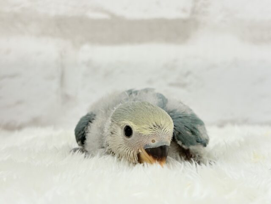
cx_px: 136
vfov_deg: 28.0
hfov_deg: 36.8
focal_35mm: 52
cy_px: 102
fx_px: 407
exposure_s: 1/50
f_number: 1.6
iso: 50
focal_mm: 5.96
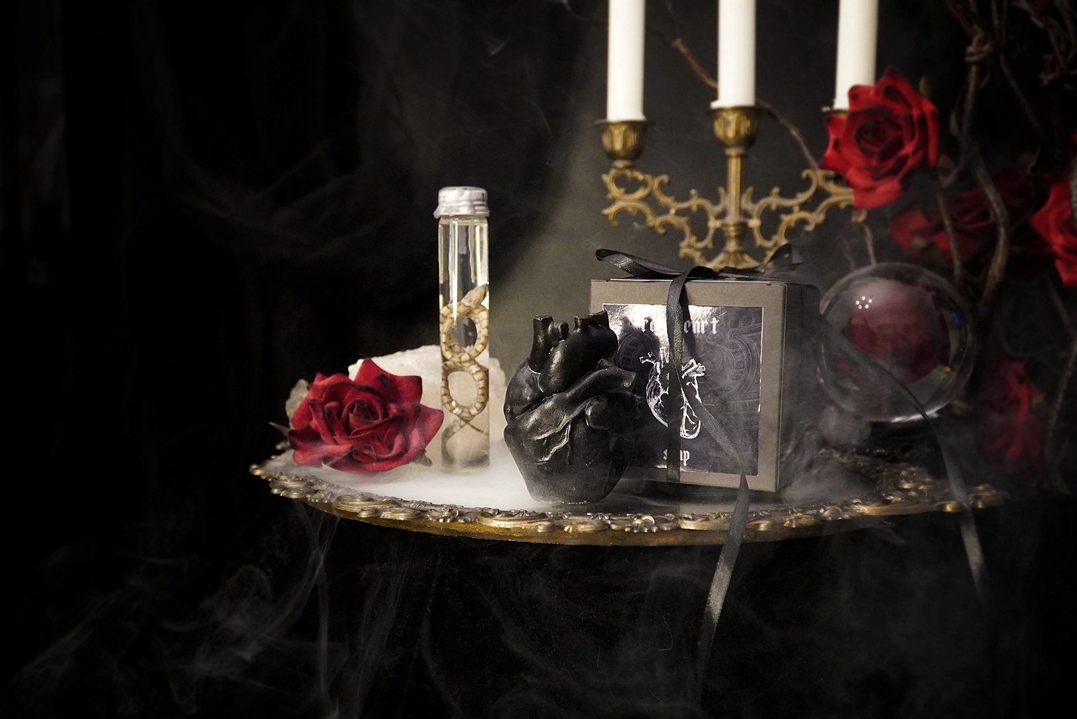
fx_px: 1077
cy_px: 360
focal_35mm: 36
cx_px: 538
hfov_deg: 53.1
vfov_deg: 36.9
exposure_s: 1/60
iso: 6400
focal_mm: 24
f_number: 4
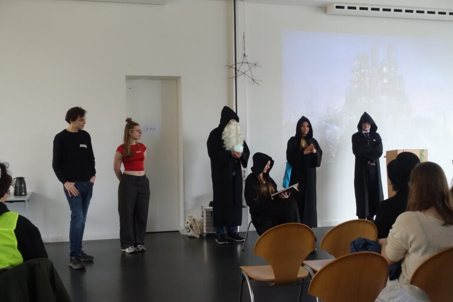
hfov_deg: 46.4
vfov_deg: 31.9
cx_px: 226
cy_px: 151
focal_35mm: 42
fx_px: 528
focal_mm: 15.52
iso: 1600
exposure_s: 1/80
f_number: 3.5
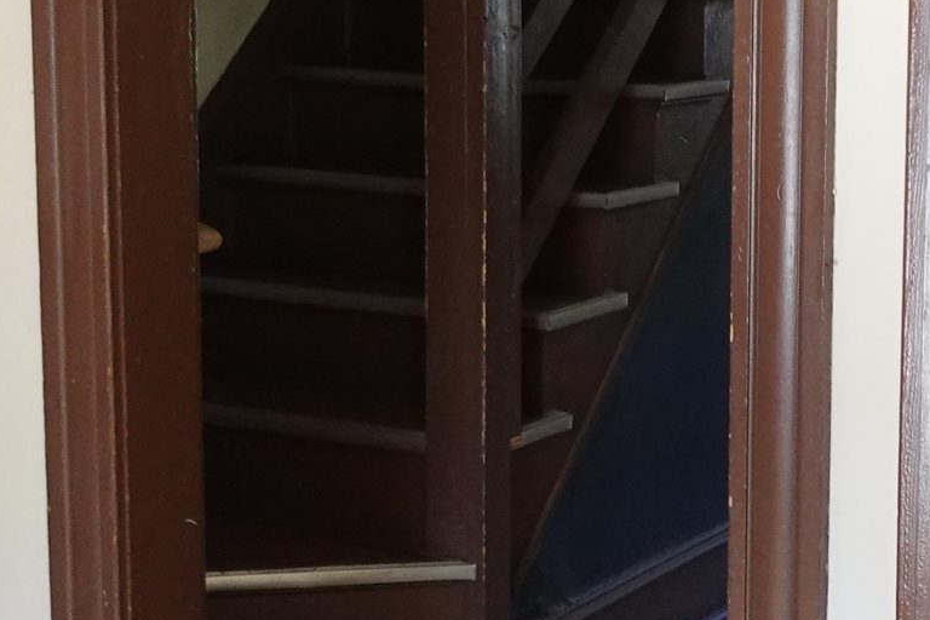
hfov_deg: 24.6
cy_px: 228
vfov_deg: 17.0
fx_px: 2067
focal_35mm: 80
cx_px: 837
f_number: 2
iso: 1000
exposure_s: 1/80
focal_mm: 7.6
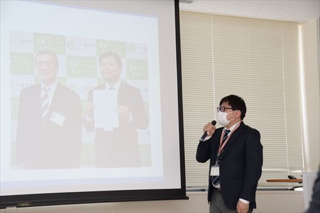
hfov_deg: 28.1
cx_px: 160
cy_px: 106
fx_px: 640
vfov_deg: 18.9
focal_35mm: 72
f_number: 5.6
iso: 400
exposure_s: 1/100
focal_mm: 48
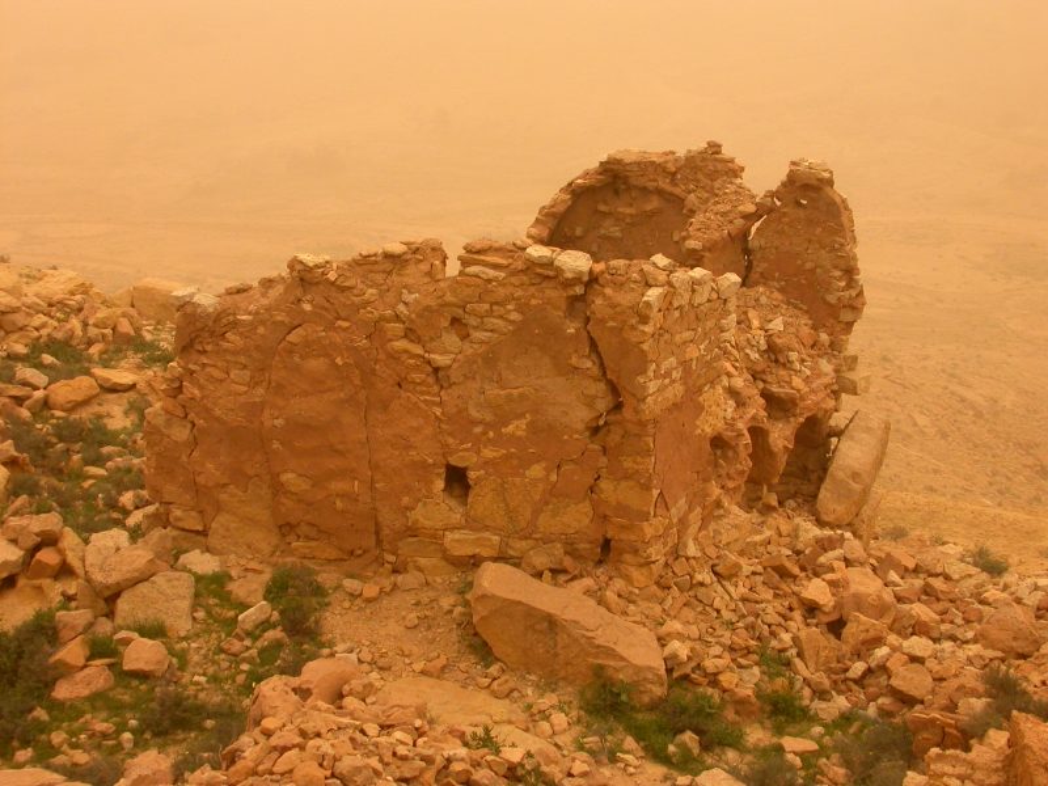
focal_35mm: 79
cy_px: 393
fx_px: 2392
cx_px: 524
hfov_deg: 24.7
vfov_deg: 18.7
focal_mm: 16.4
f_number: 5
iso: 100
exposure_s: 1/169
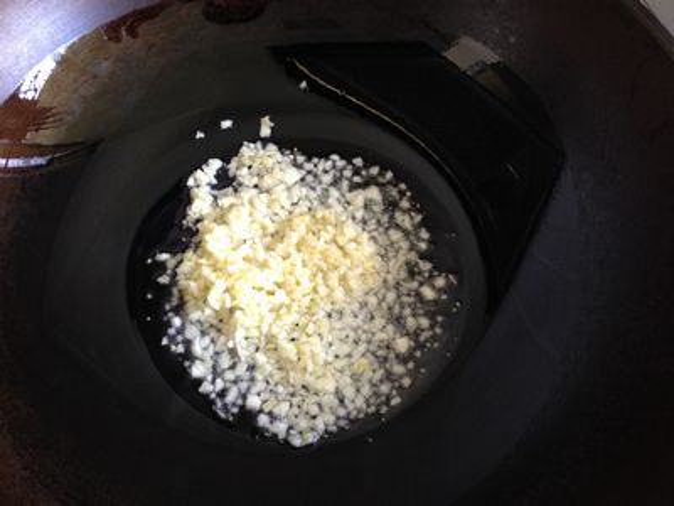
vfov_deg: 40.7
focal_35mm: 35
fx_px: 681
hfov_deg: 52.6
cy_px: 253
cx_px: 337
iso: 200
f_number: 2.4
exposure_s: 1/20
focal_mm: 4.28
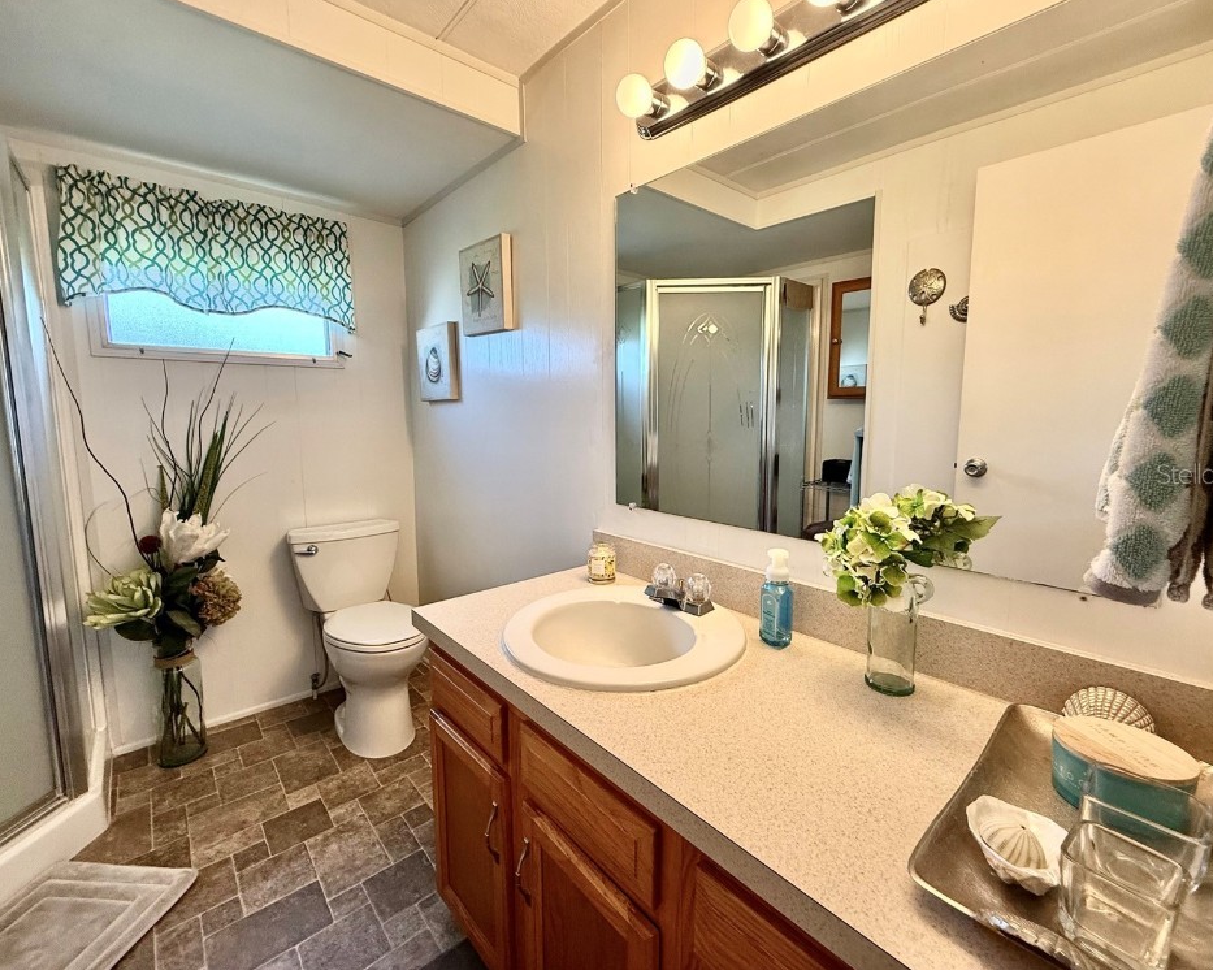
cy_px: 473
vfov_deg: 84.0
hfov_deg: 96.8
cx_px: 614
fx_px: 538
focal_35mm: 15
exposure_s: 1/120
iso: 200
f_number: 2.2
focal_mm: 2.22
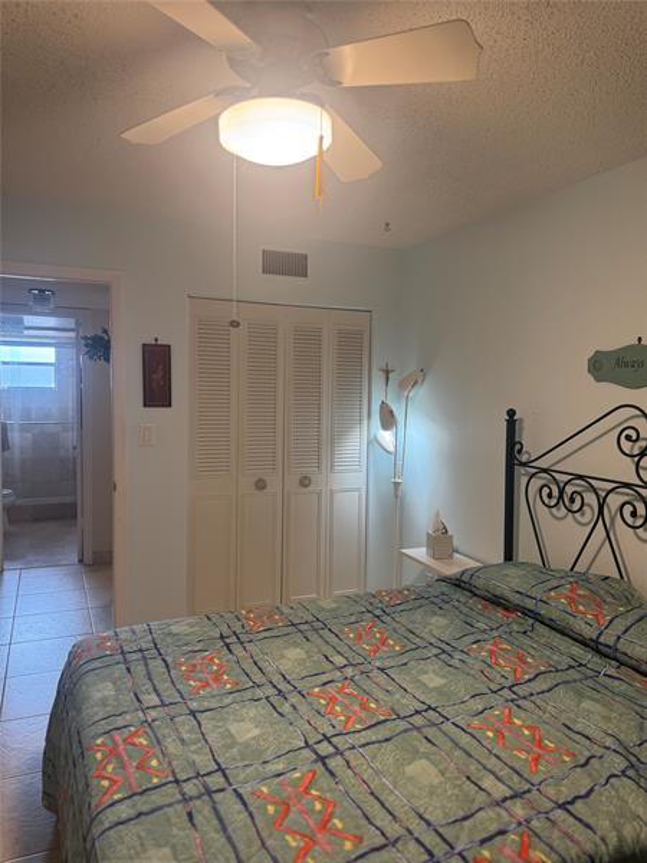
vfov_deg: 71.6
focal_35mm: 24
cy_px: 432
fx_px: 598
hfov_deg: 56.8
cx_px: 324
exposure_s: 1/60
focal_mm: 6.76
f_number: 1.78
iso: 100
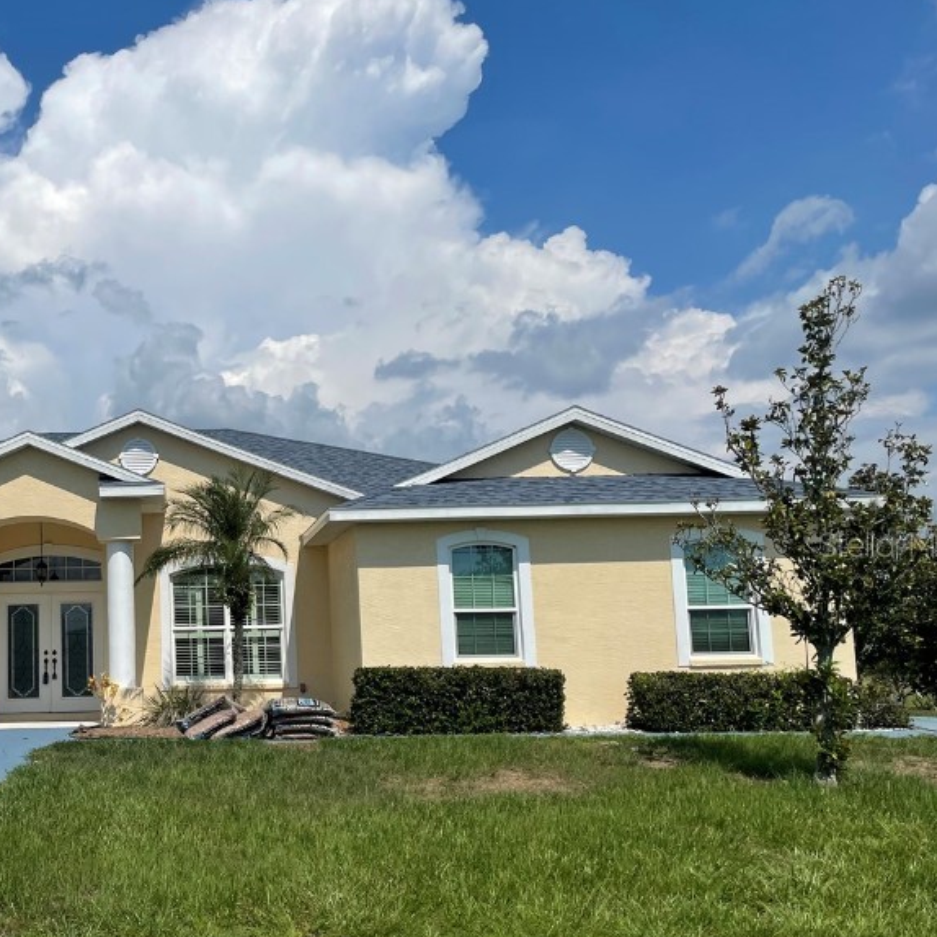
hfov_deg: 38.7
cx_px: 137
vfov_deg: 40.8
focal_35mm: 41
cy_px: 544
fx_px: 1256
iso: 32
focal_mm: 4.2
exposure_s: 1/9091
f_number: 1.6
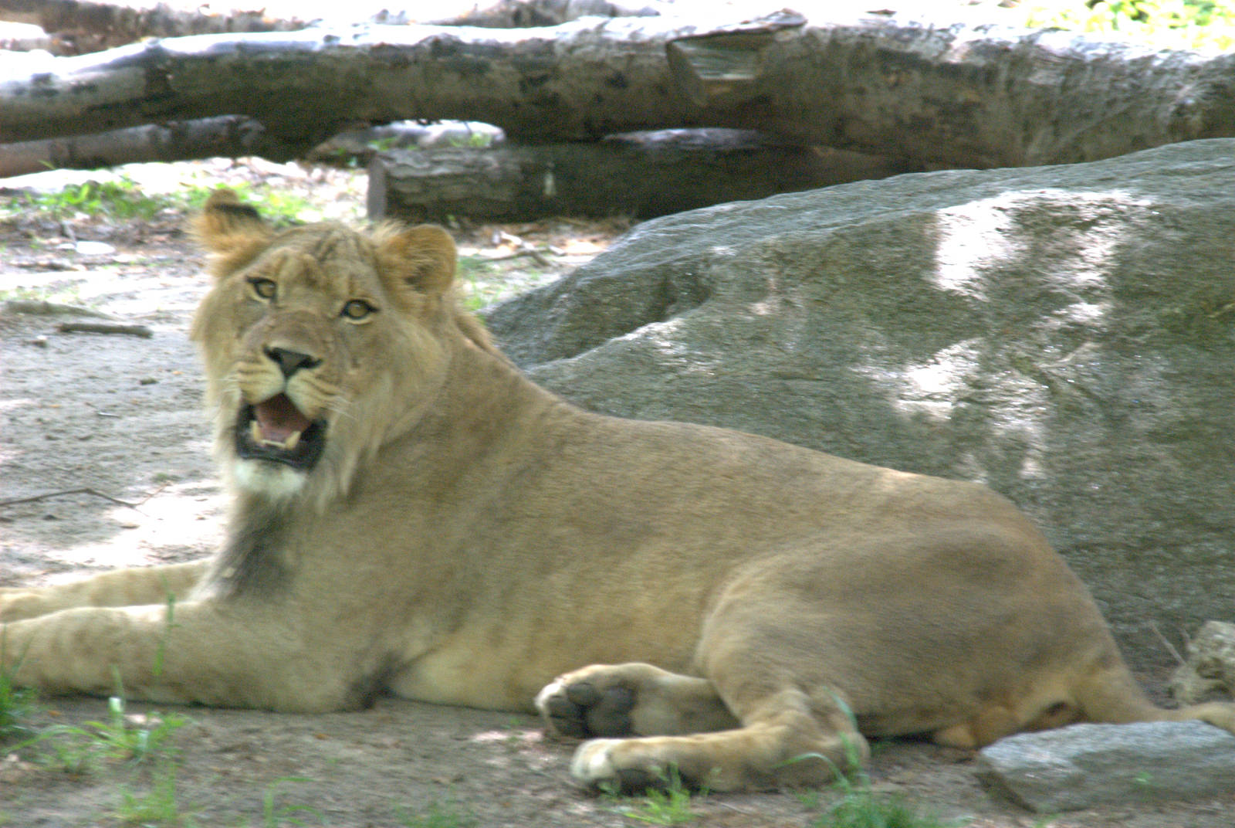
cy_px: 414
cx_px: 618
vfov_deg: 4.2
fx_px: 11337
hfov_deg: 6.2
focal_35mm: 330
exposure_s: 1/160
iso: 3200
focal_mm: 220
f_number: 8.5
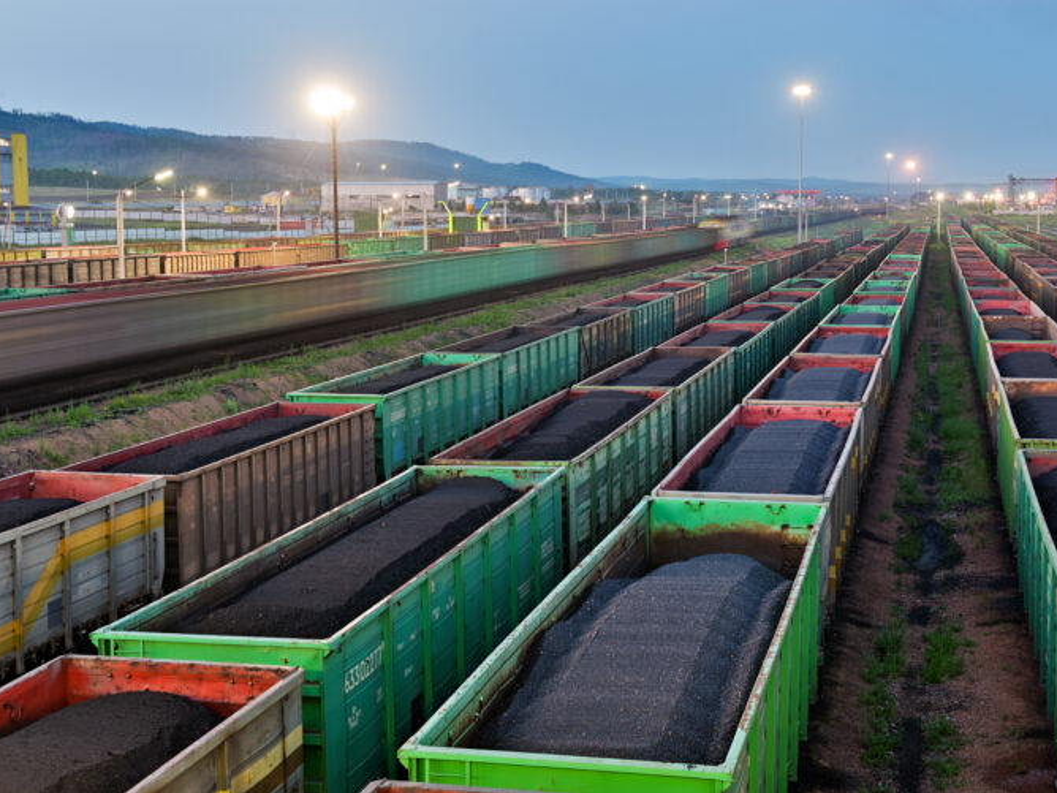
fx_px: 1618
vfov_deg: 27.5
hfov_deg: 36.1
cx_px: 593
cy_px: 390
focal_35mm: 53
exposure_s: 1.3
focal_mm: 48
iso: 400
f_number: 10
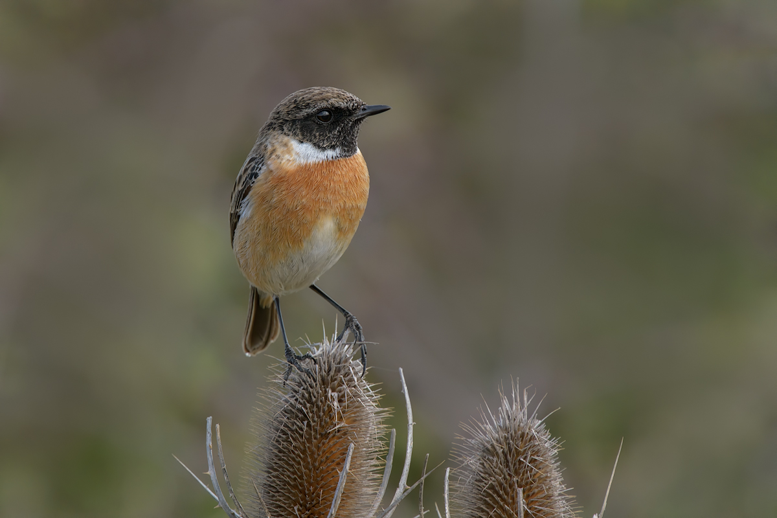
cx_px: 388
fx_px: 13596
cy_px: 259
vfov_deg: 2.2
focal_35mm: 630
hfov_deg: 3.3
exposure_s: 1/800
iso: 1000
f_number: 8
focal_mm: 420
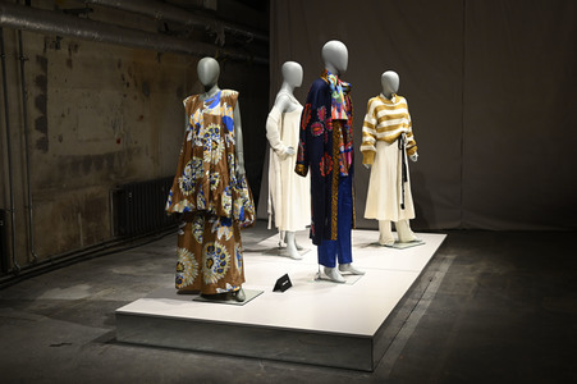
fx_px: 609
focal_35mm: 38
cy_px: 192
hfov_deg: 50.7
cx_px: 288
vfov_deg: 35.0
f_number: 5.6
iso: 1250
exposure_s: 1/100
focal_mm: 38
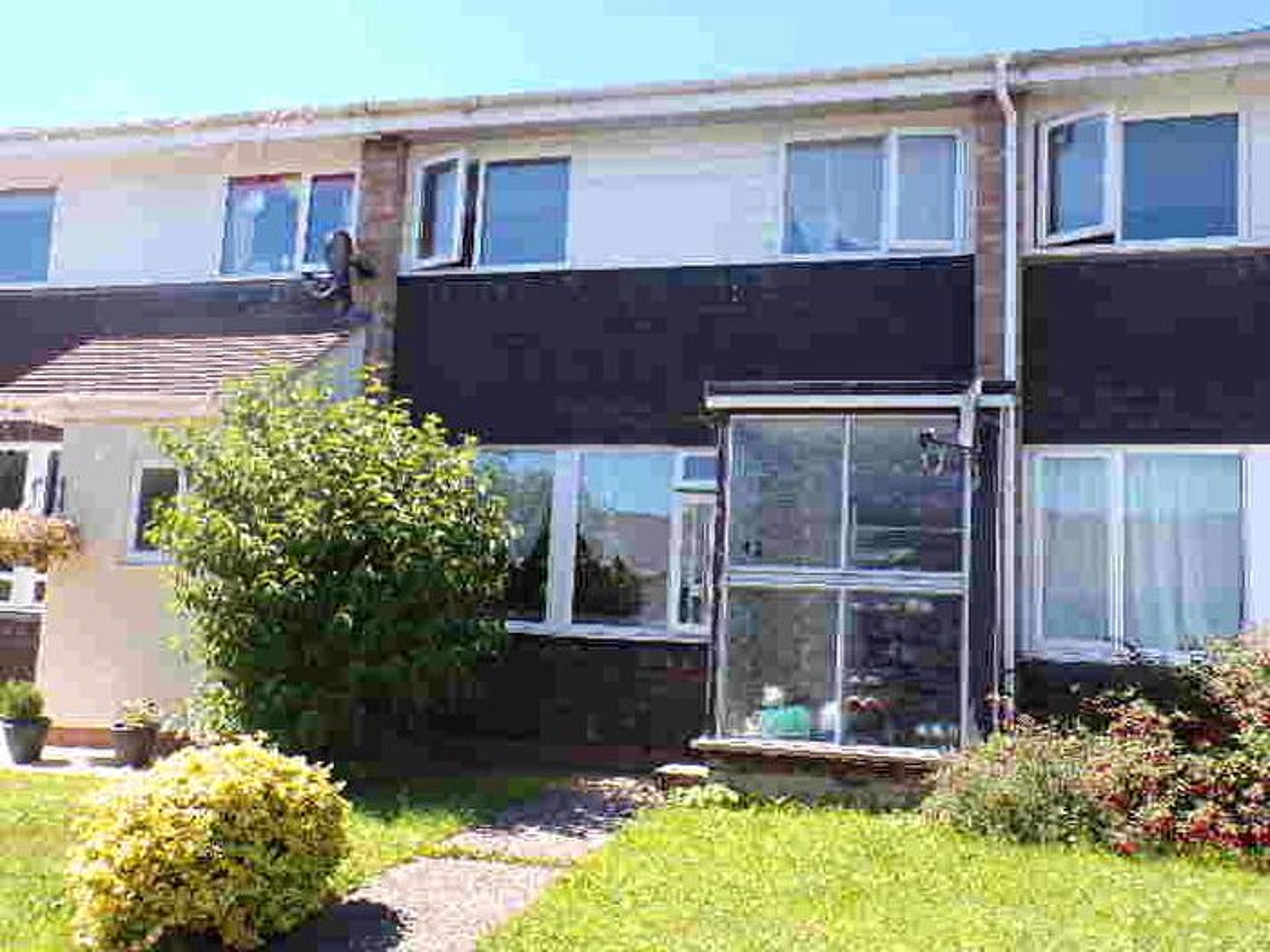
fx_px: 1174
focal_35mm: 32
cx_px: 635
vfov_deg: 44.2
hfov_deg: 56.8
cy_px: 476
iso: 80
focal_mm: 5.8
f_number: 4.6
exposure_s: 1/170
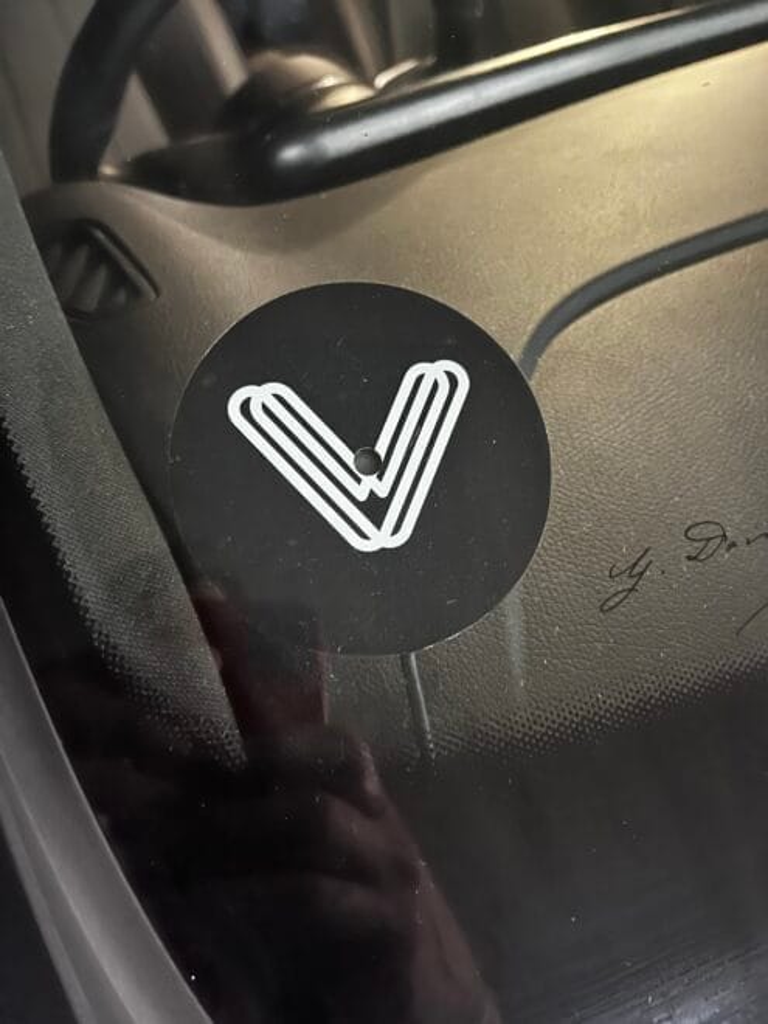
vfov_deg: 67.3
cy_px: 512
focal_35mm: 26
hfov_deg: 53.1
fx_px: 769
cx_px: 384
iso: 1250
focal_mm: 5.1
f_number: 1.6
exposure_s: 1/24
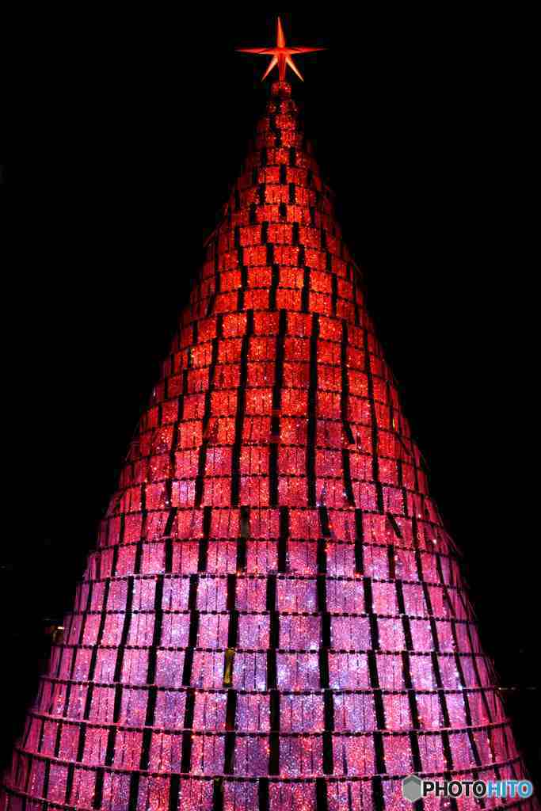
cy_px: 406
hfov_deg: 37.9
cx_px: 270
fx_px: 789
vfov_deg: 54.4
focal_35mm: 35
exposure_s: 1/5
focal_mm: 35
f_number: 11
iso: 200
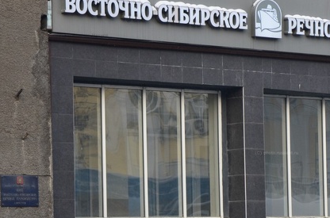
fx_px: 1828
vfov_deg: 6.8
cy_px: 193
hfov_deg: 10.3
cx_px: 263
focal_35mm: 200
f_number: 5.6
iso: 250
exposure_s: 1/200
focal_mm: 70
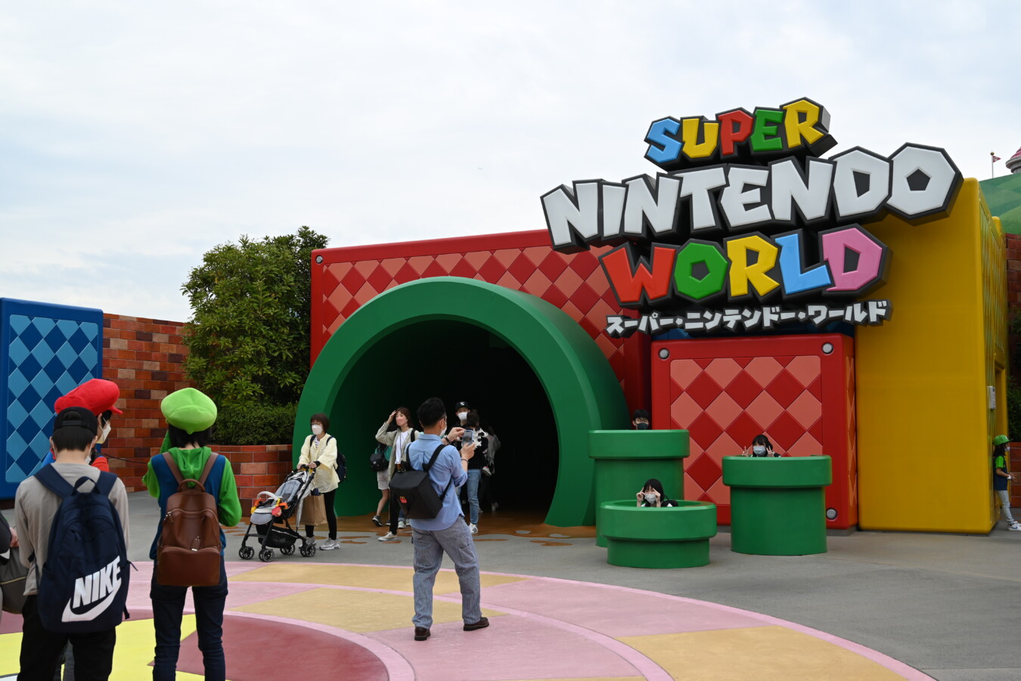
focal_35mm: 39
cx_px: 510
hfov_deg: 49.5
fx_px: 1106
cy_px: 340
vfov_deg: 34.2
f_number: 5.6
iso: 110
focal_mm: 39
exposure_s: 1/250
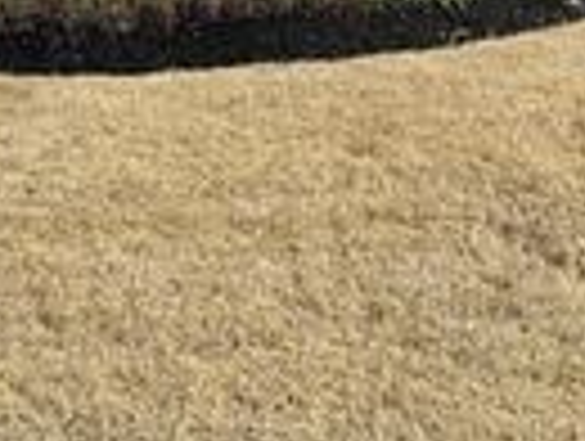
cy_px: -290
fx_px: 1558
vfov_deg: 14.6
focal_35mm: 92
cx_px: 274
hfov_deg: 21.3
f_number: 1.78
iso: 80
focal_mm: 6.76
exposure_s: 1/3279
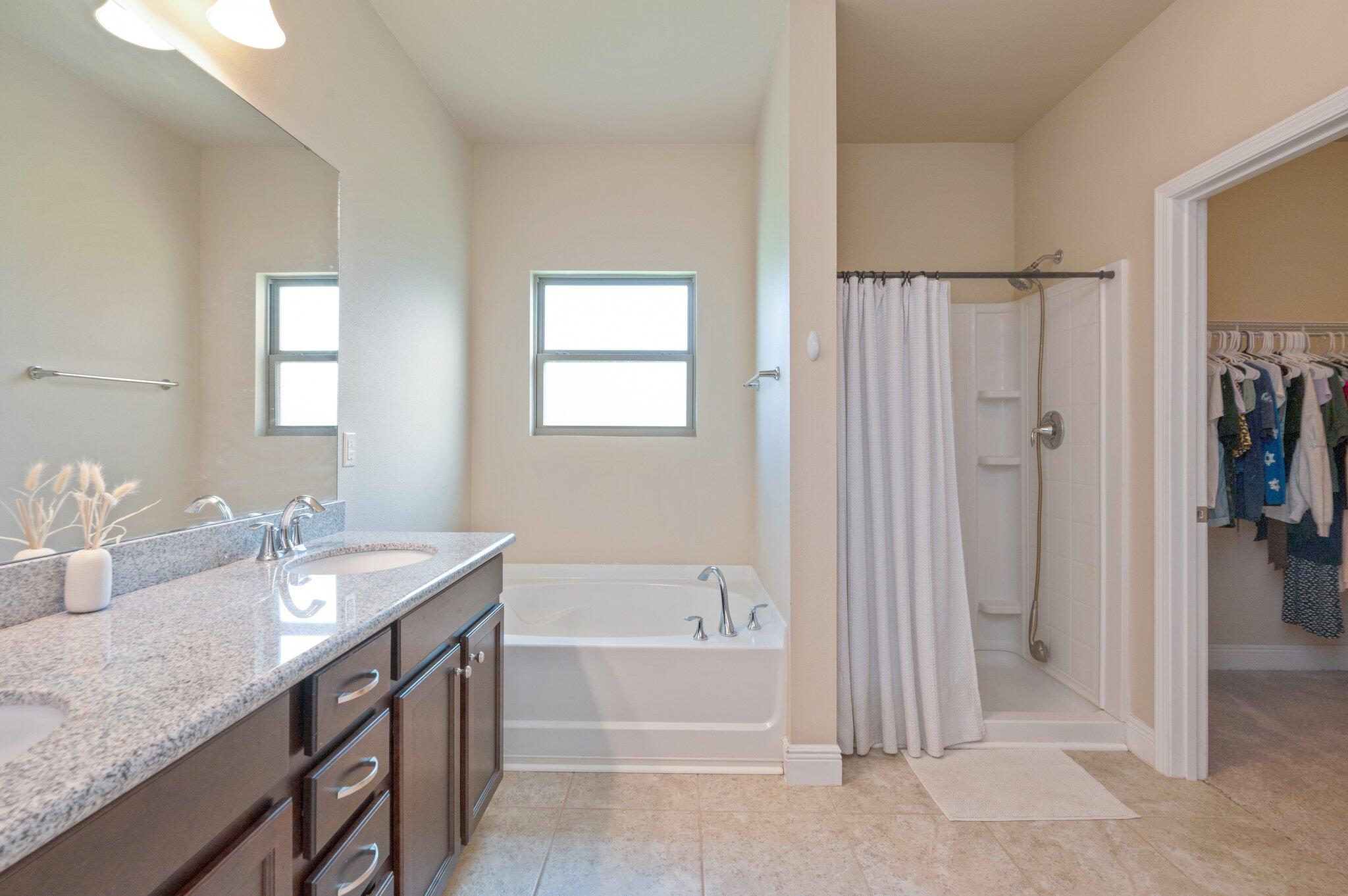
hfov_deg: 95.0
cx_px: 674
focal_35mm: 16
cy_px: 448
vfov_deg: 72.0
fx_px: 617
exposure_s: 1/20
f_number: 9
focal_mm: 16.5
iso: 320
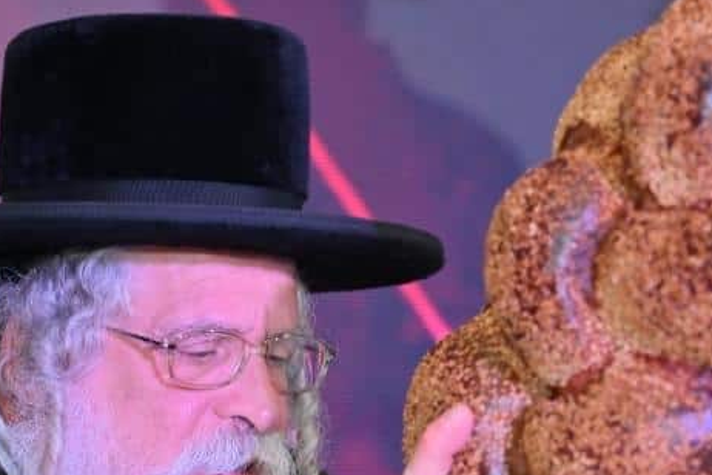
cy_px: 374
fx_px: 3817
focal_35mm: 193
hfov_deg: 10.7
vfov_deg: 7.1
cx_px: 378
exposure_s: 1/160
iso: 500
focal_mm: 87
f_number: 4
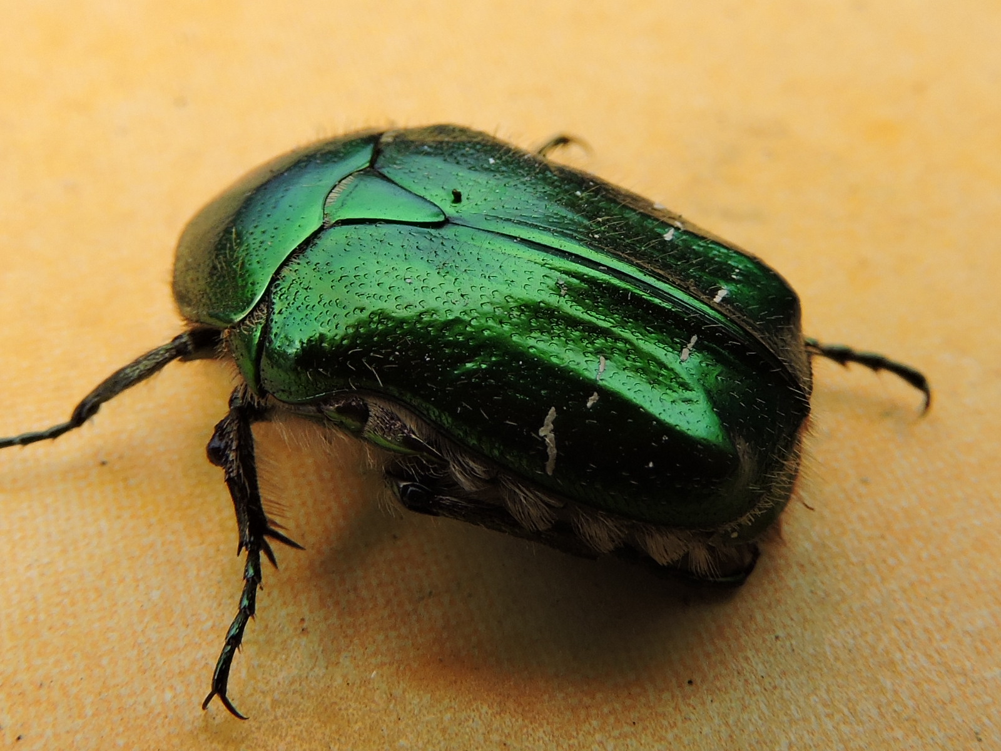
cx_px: 500
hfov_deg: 71.6
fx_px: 694
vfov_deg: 56.8
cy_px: 376
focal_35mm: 24
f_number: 3.3
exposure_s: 1/320
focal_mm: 4.3
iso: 100
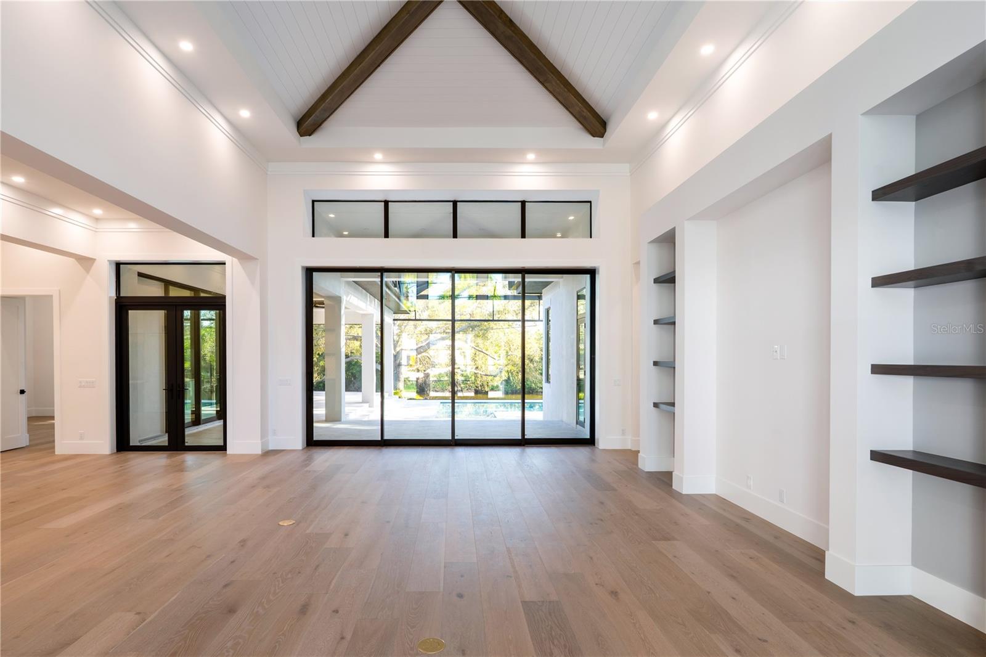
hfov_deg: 88.4
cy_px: 328
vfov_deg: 65.9
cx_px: 493
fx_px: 507
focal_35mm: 18
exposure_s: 1/60
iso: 250
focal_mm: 18.5
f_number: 9
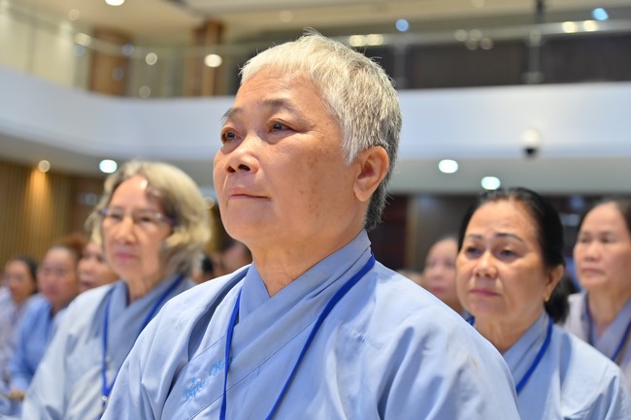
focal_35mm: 65
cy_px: 210
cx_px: 316
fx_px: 1139
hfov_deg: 31.0
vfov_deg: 20.9
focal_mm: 65
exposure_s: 1/125
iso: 1250
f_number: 4.5
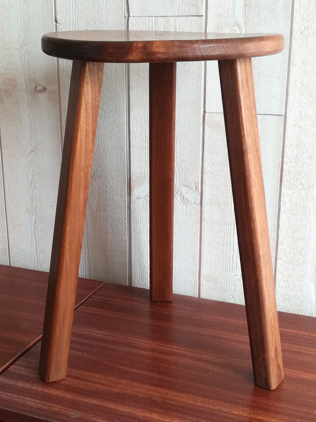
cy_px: 211
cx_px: 158
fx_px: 596
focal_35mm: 49
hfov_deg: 29.7
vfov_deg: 38.9
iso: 160
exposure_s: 1/33.3
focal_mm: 3.83
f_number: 2.2
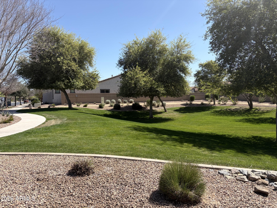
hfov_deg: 67.3
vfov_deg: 53.1
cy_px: 104
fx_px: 208
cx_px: 138
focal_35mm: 26
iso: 50
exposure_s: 1/2364
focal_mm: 5.96
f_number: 1.6
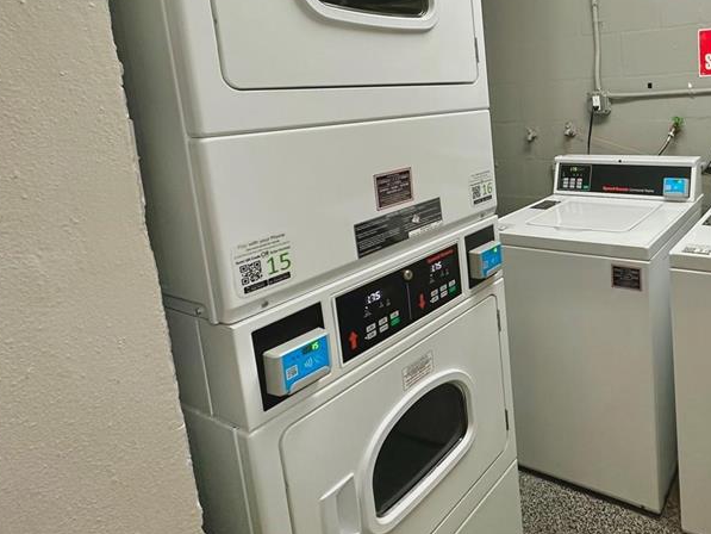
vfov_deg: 55.0
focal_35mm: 24
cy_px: 155
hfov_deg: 63.8
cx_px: 592
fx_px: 493
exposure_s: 1/60
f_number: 2.2
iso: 200
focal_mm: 2.22
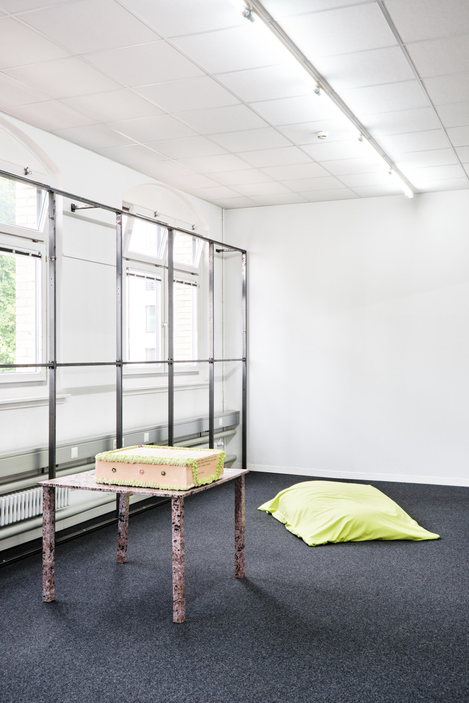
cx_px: 234
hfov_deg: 35.1
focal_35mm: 38
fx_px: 743
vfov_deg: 50.7
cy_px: 352
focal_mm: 25.4
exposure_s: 1/8
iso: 160
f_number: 7.1
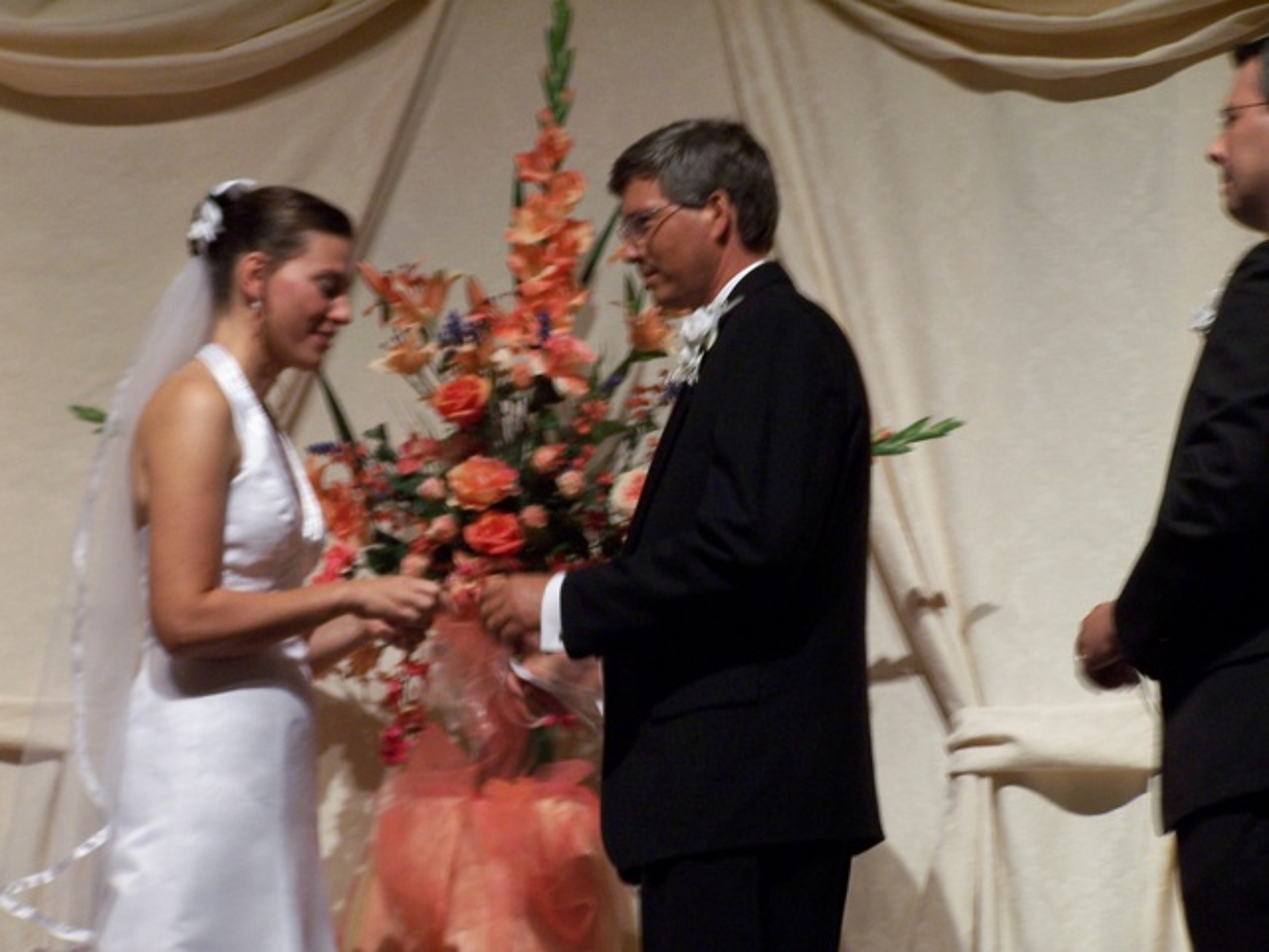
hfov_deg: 14.2
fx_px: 5096
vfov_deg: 10.7
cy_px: 476
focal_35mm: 139
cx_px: 634
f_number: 3.2
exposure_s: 1/8
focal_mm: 23.1
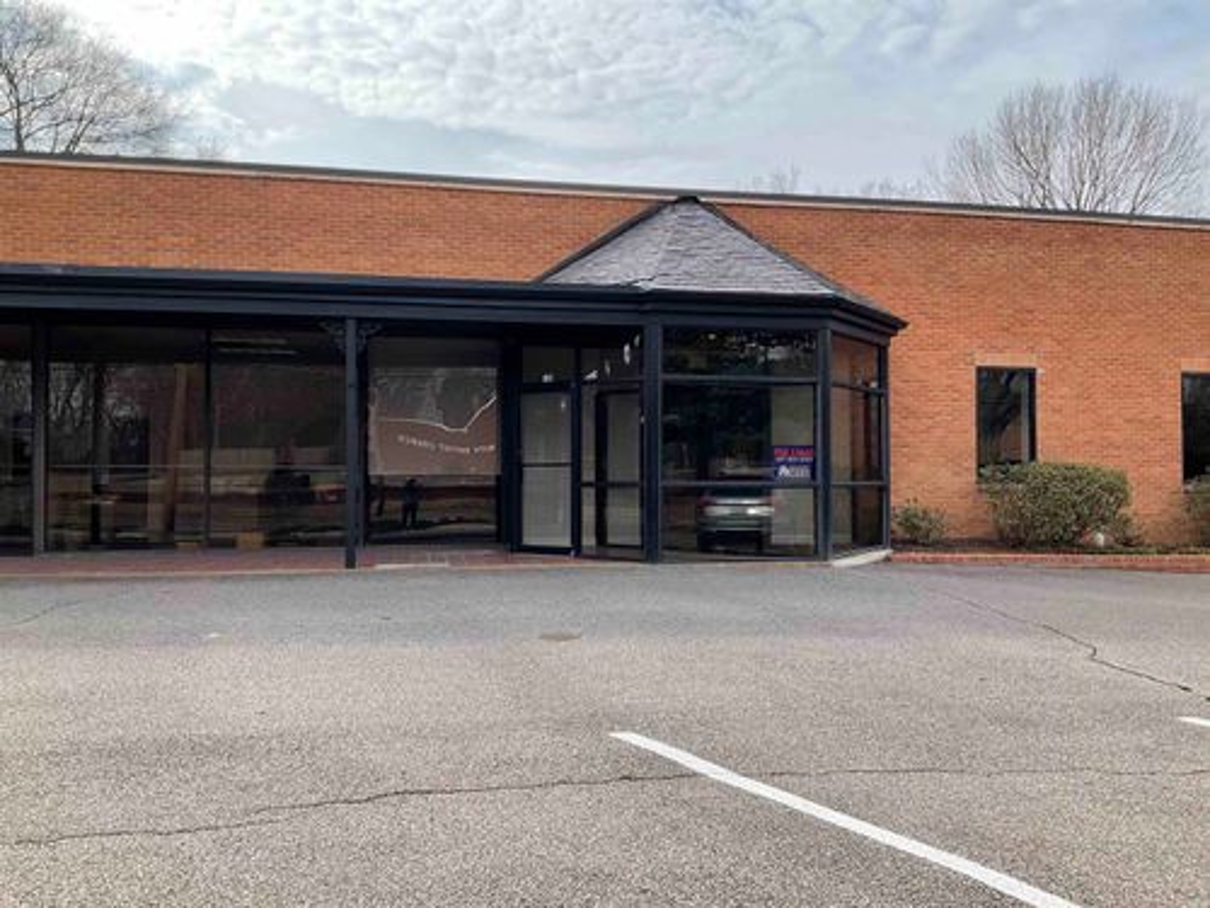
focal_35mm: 29
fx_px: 1014
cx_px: 605
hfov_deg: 61.7
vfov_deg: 48.2
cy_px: 454
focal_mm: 3
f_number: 1.8
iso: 25
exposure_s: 1/997
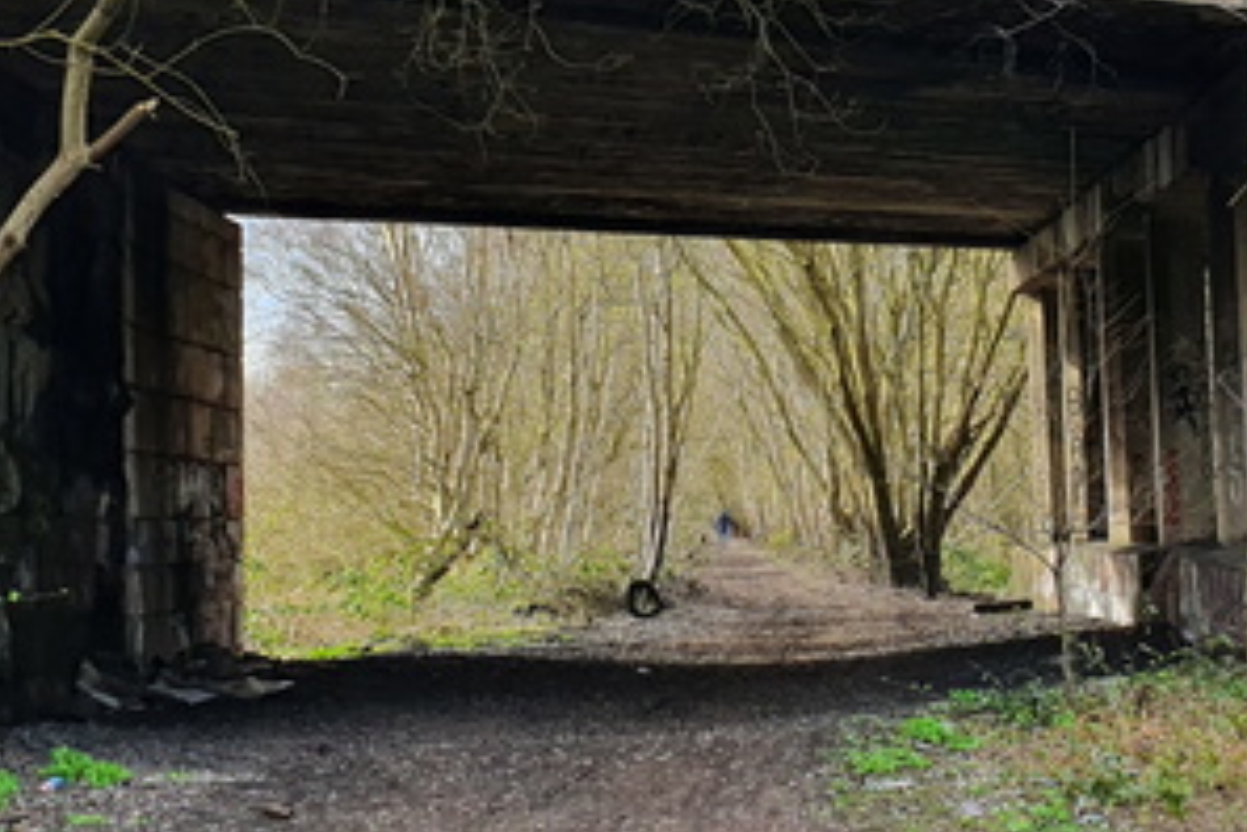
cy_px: 311
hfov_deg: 27.6
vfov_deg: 18.9
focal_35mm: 72
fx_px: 2494
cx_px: 957
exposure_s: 1/294
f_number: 2.4
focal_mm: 4.32
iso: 50
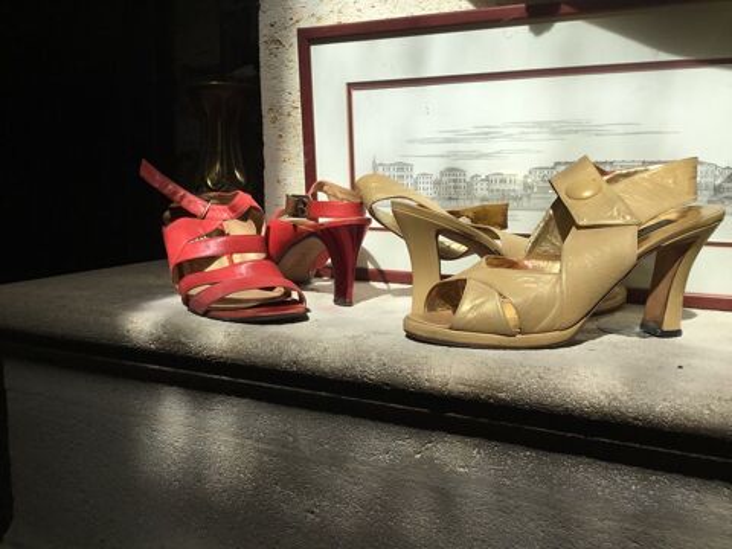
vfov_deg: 45.4
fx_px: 656
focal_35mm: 31
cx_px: 366
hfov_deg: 58.4
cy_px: 274
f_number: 2.4
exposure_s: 1/1116
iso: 25
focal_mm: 3.3
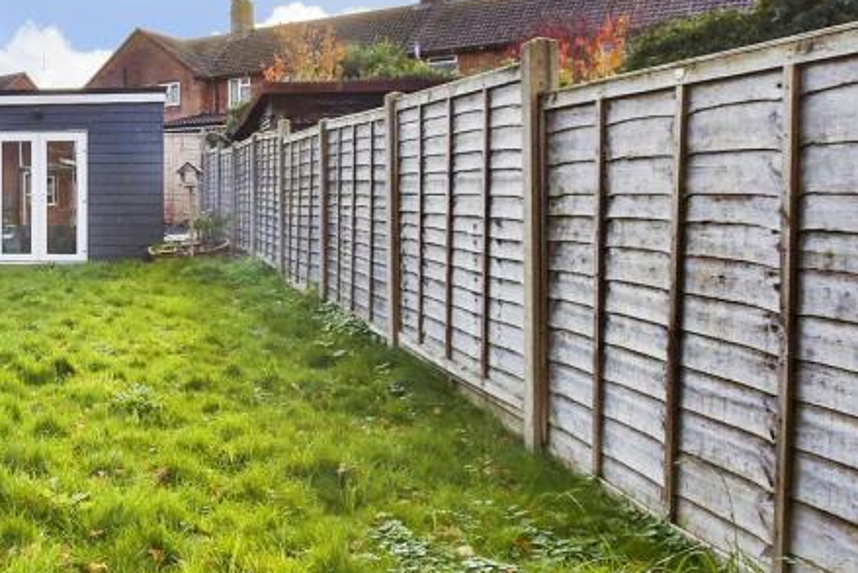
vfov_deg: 37.6
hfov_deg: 45.5
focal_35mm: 35
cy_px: 204
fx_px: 834
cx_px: -8
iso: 400
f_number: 8
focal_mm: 10
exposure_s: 1/500
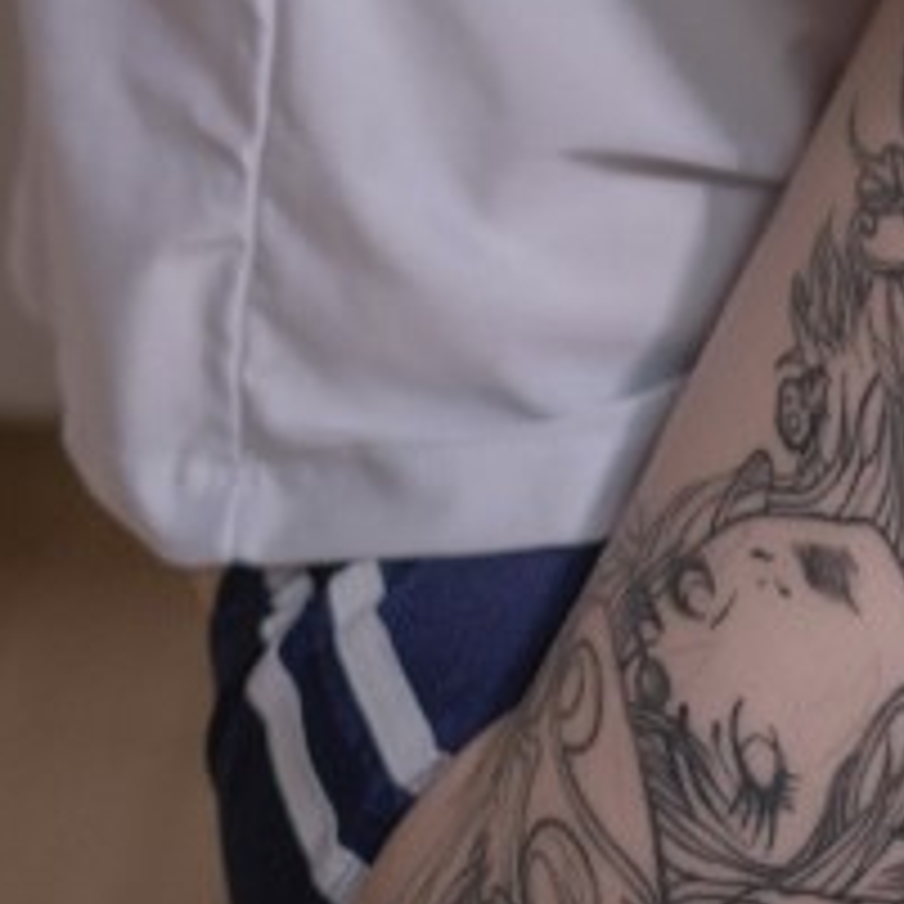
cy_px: -846
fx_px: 8243
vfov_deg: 6.1
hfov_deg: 6.2
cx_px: 1421
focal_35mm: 279
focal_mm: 55
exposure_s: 1/125
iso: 1600
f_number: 2.2
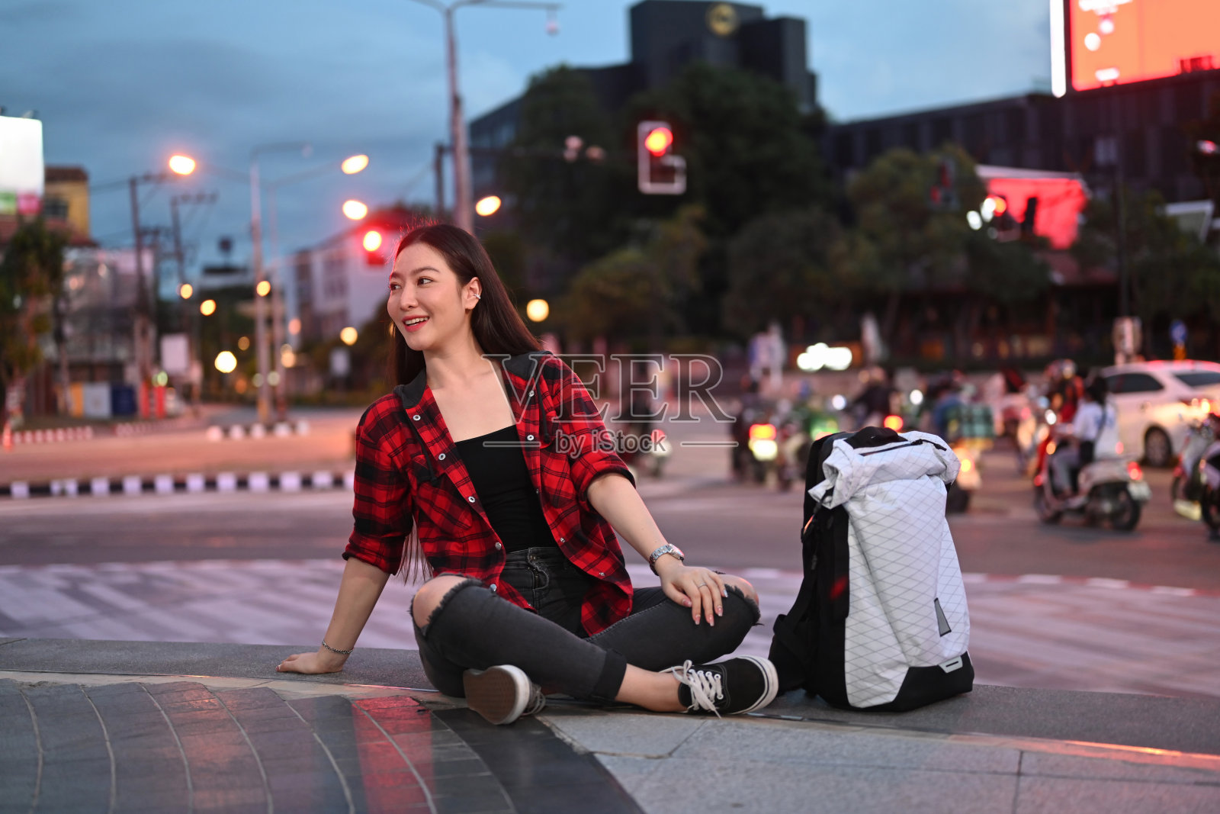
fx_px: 1694
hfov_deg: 39.6
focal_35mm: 50
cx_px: 610
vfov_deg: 27.0
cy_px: 407
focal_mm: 50
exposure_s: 1/60
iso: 640
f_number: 1.8
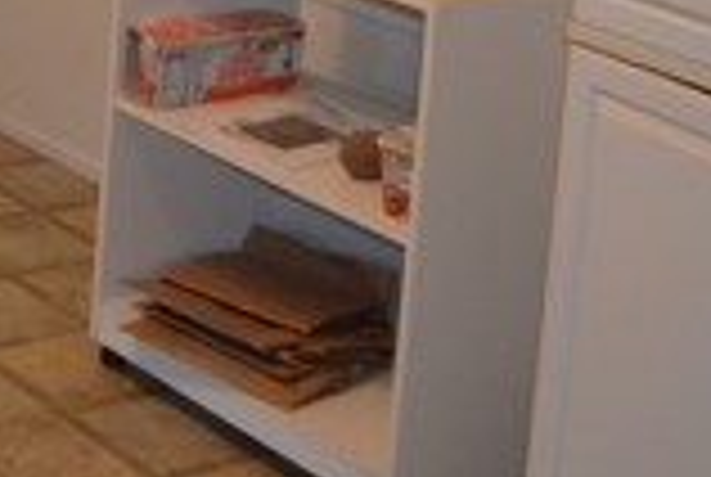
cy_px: -362
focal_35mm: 109
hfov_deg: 16.6
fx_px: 2157
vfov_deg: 11.7
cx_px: -436
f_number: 4
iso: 400
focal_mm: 18
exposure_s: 1/80
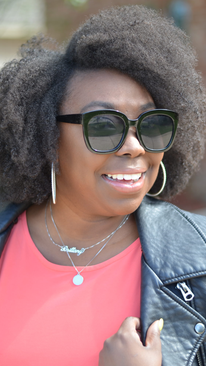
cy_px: 184
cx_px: 104
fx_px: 787
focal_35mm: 81
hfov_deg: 14.9
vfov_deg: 26.2
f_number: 1.8
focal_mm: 50
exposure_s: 1/350
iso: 100
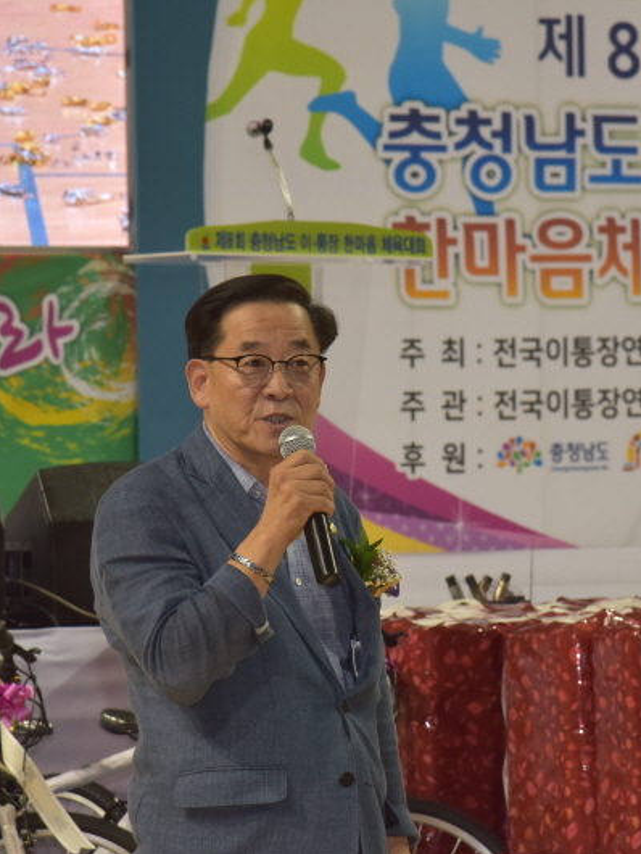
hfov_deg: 8.5
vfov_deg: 11.4
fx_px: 4293
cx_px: 385
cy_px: 428
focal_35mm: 174
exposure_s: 1/80
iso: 1000
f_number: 9
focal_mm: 120
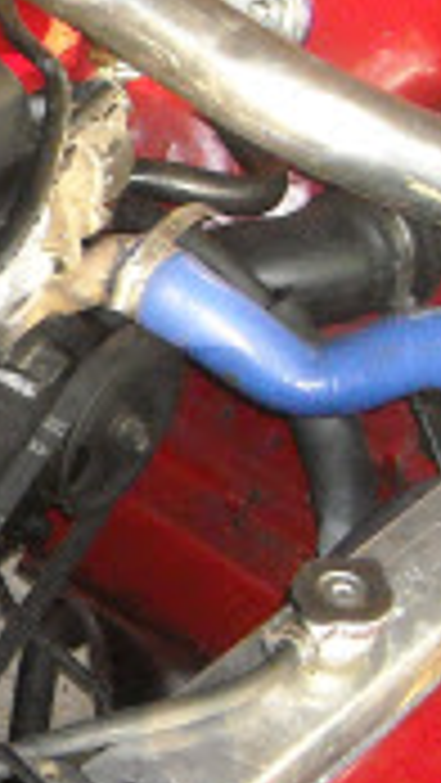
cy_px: 346
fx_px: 2908
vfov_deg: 15.3
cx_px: -567
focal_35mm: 140
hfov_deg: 8.1
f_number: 2.8
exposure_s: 1/60
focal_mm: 5.7
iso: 400
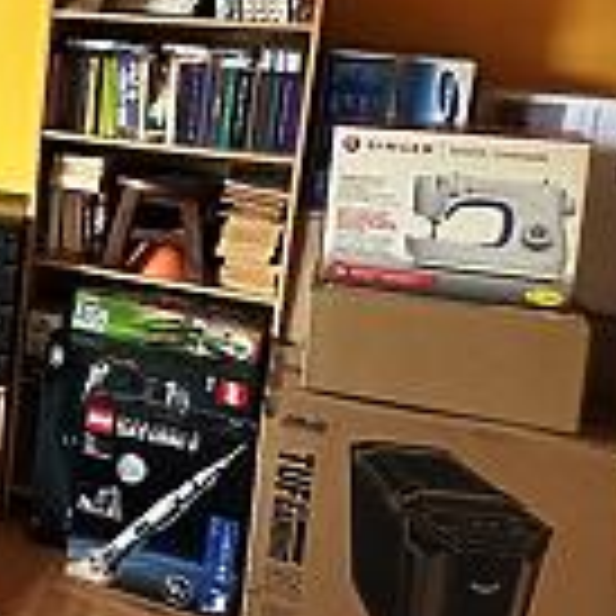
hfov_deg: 21.6
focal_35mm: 58
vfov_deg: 28.9
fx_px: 1168
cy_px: 126
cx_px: -432
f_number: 2.2
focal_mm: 2.22
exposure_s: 1/76
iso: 320
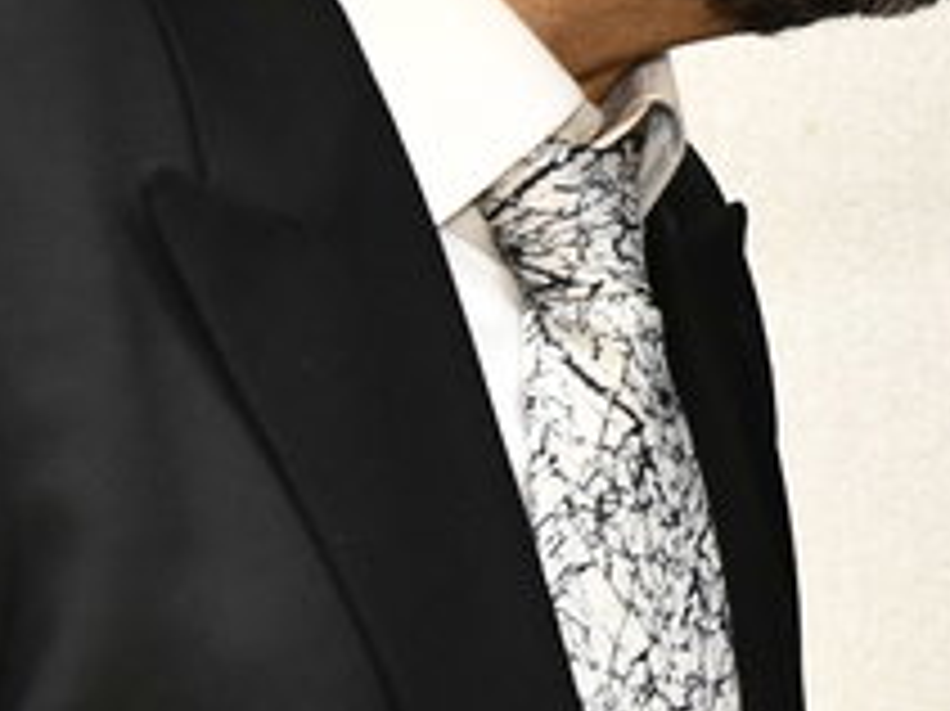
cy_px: -214
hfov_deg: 6.8
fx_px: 7872
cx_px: 1508
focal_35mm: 287
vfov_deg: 5.1
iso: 1000
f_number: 5.6
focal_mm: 45
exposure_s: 1/125
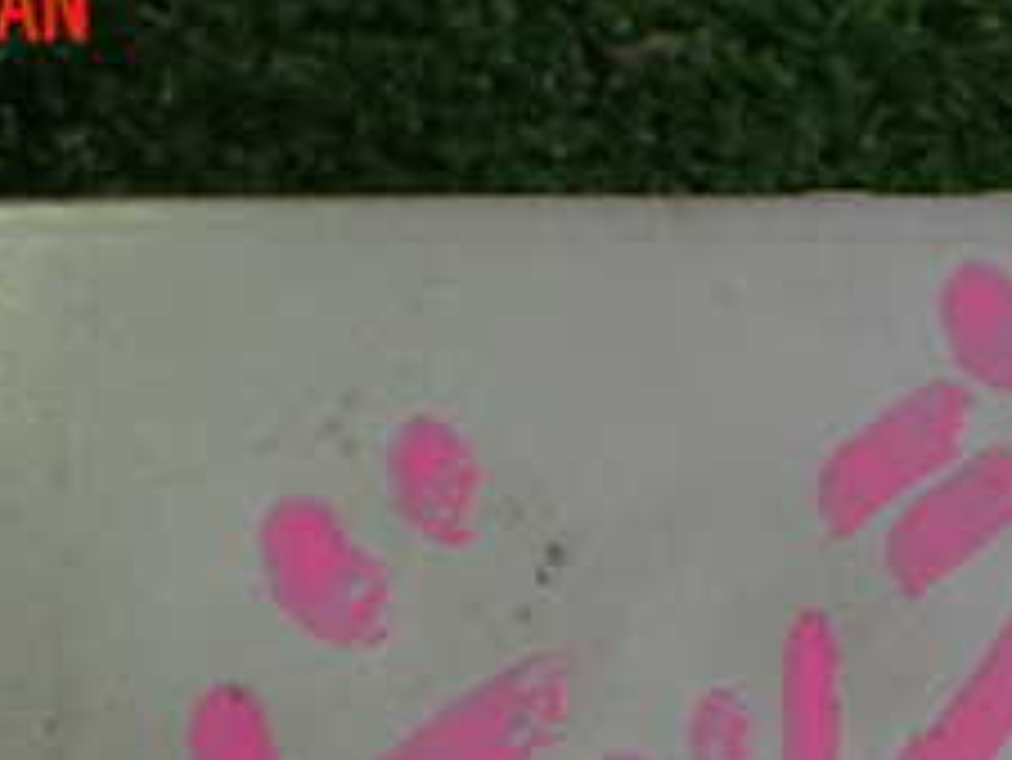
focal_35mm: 80
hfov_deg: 24.3
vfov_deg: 17.4
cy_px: 967
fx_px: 2340
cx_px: 621
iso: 200
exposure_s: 1/125
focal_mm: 5.4
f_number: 2.3
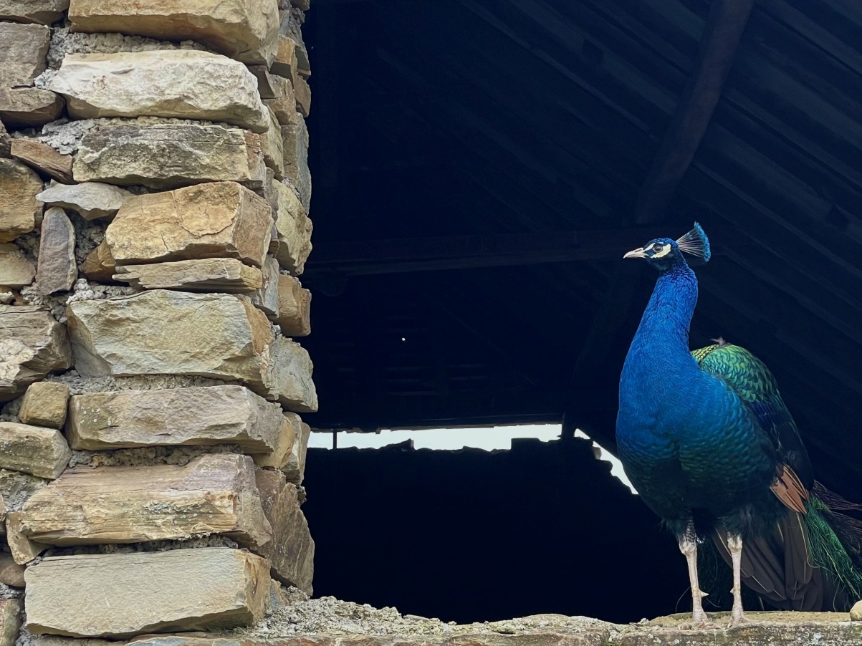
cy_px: 349
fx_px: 2067
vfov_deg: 17.8
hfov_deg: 23.3
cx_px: 641
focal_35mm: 83
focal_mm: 6
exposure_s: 1/99
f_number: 2
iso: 40
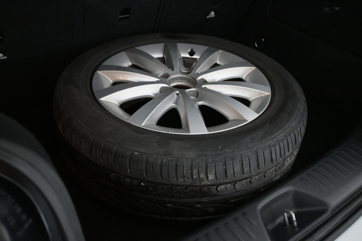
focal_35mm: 32
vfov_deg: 40.8
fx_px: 324
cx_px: 181
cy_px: 120
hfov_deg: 58.3
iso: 2500
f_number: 4.5
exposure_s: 1/80
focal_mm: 21.5
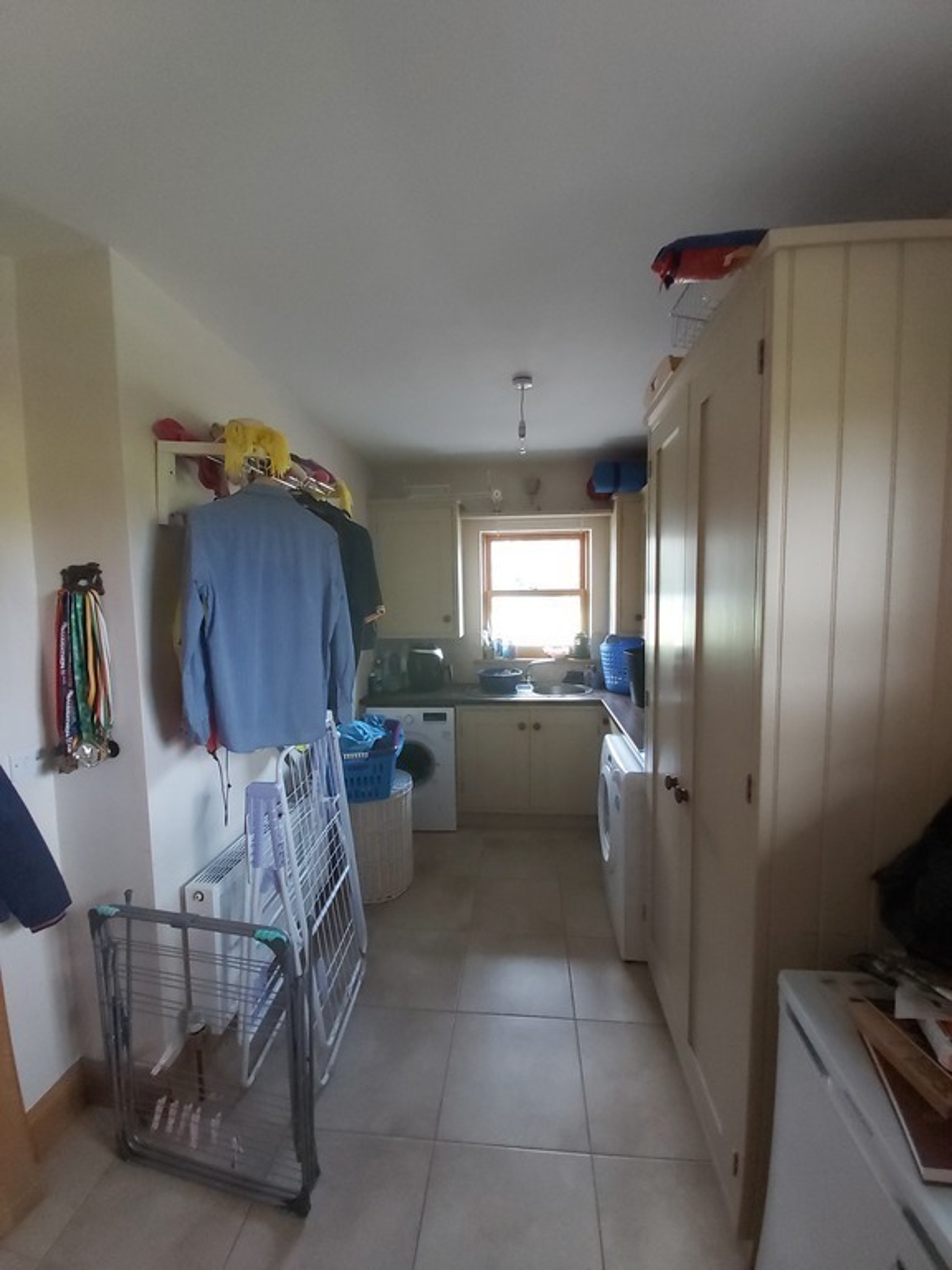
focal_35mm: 12
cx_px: 476
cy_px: 635
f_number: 2.2
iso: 160
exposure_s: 1/40
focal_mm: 1.42
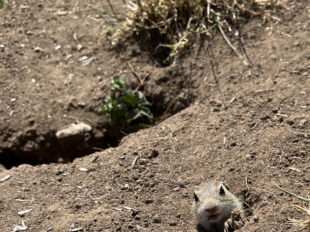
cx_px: 249
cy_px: 201
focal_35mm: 54
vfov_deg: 26.3
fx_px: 484
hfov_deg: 34.4
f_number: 1.5
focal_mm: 5.7
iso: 50
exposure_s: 1/3077
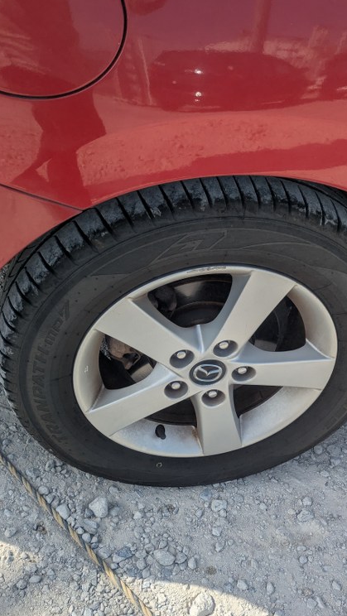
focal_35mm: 39
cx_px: 182
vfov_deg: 51.6
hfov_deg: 30.5
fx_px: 637
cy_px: 325
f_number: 1.89
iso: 53
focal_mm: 5.43
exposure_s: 1/2294
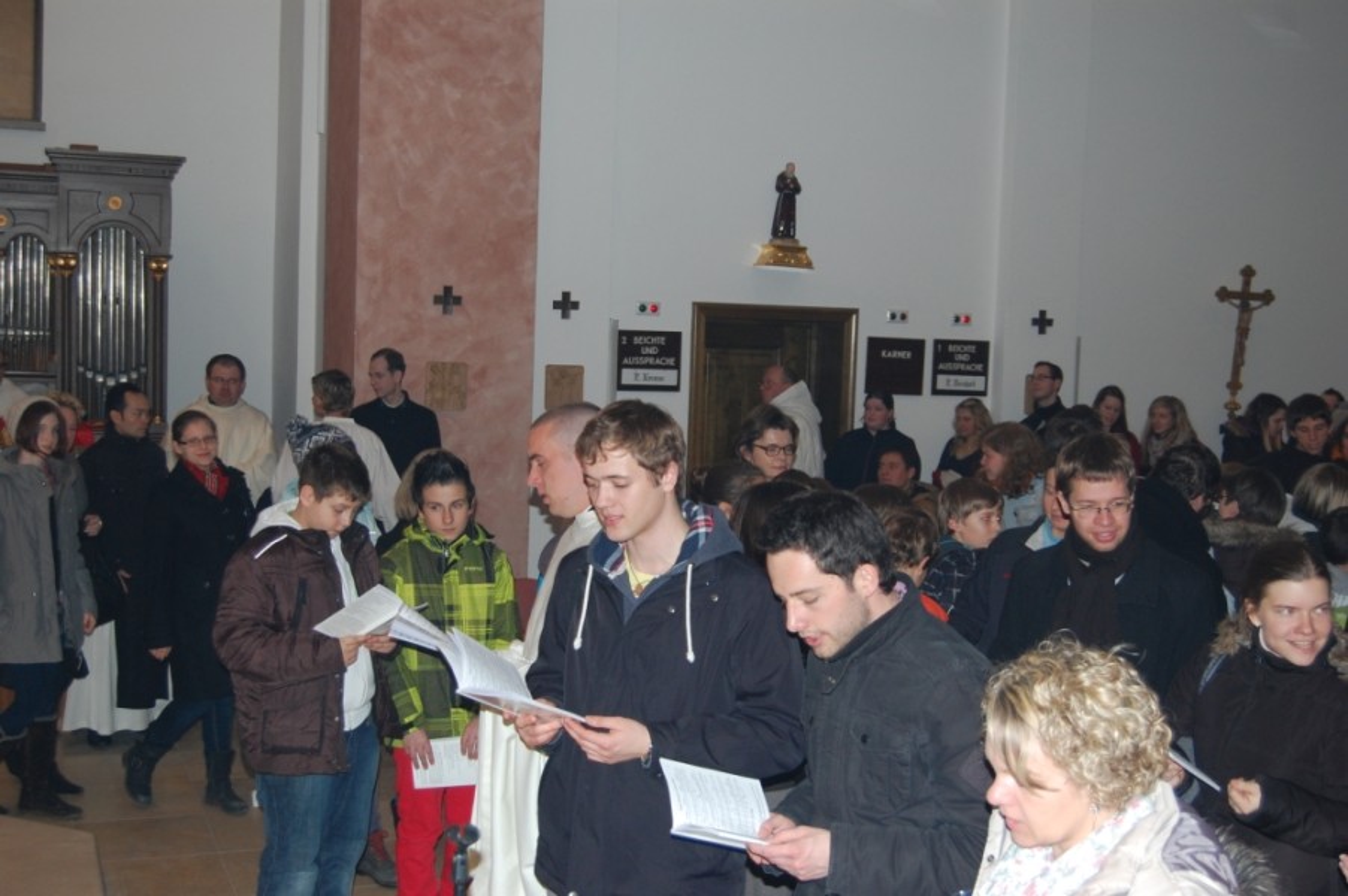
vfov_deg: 29.8
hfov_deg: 43.6
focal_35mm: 45
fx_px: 1684
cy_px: 448
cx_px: 674
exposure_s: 1/60
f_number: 4.2
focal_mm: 30
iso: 400
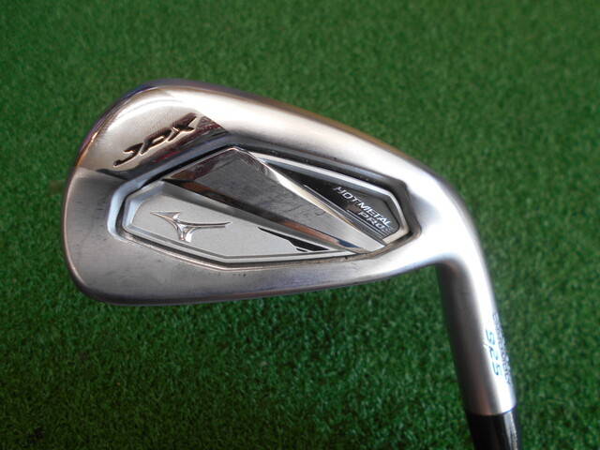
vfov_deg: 53.1
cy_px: 225
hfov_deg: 67.3
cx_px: 300
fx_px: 451
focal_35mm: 26
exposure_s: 1/30
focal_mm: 4.6
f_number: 3.2
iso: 80
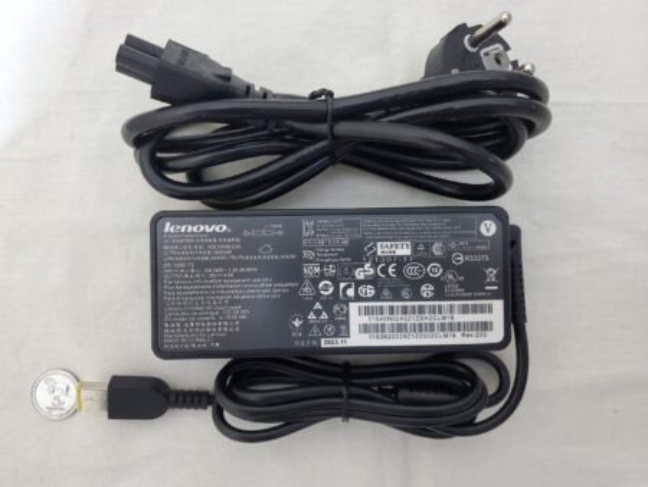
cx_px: 324
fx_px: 487
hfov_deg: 67.3
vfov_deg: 53.1
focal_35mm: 26
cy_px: 244
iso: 320
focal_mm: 4.3
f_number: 1.5
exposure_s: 1/40
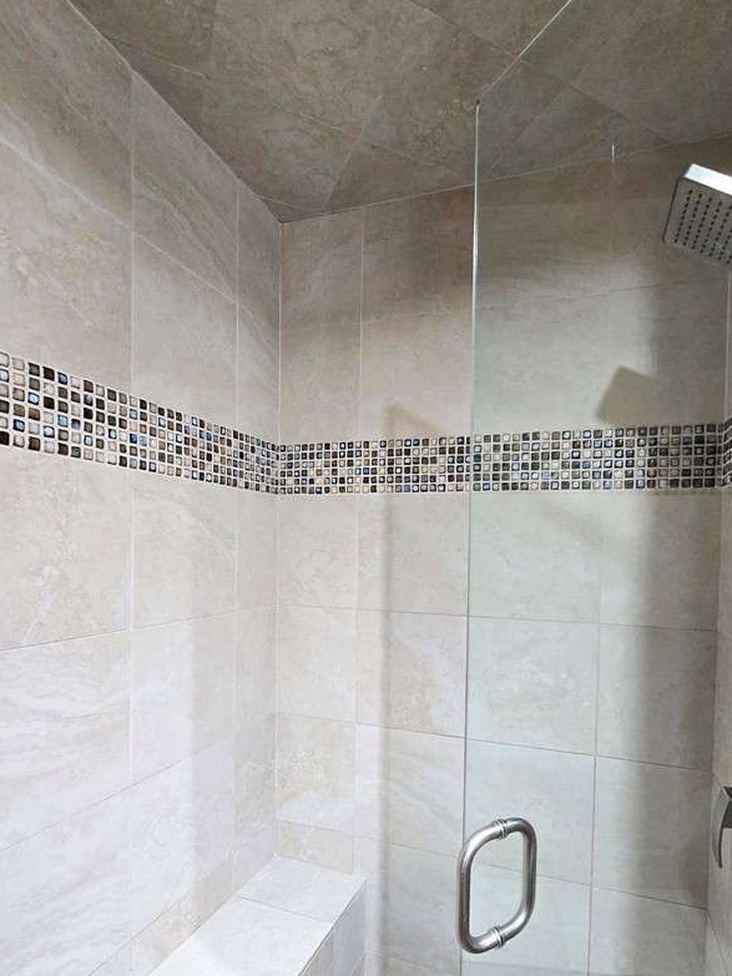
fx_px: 479
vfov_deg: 90.4
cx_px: 412
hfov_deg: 74.4
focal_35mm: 17
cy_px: 562
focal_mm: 2.2
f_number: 2.2
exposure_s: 1/60
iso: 400
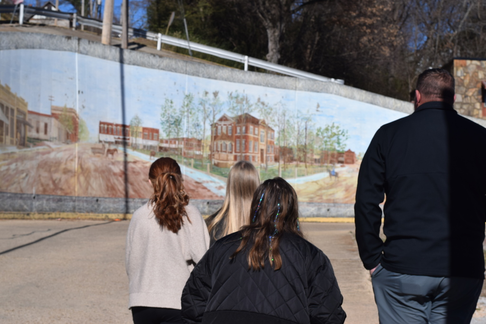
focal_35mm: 75
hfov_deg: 27.0
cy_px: 162
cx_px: 243
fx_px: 1013
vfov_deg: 18.2
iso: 200
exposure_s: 1/500
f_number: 11
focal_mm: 50
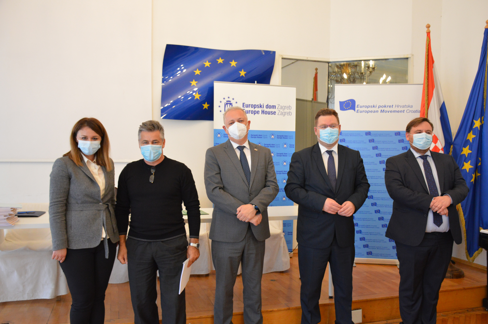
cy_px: 162
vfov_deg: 39.9
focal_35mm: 33
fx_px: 447
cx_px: 244
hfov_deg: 57.3
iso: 1250
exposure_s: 1/60
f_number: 3.5
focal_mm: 22
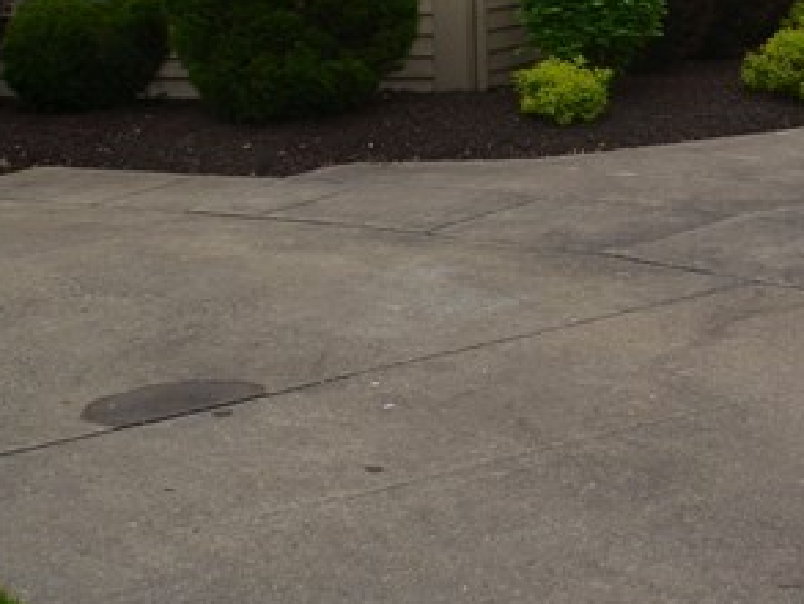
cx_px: 804
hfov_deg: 16.0
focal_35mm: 121
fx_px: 2812
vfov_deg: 11.9
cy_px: -191
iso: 100
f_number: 7.1
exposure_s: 1/200
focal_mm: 24
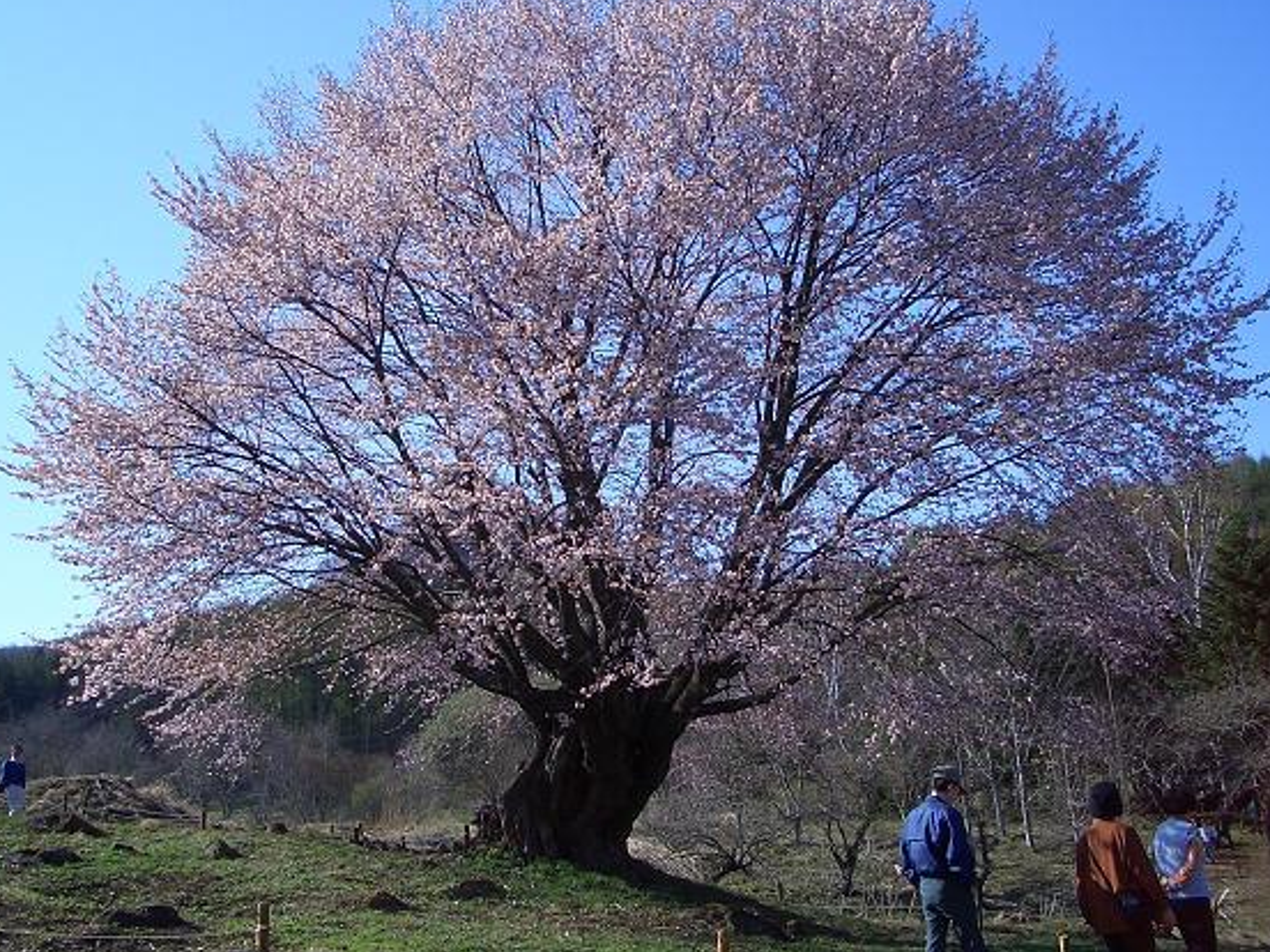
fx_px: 1431
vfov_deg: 36.8
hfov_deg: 47.9
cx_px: 641
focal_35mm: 39
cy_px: 493
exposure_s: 1/500
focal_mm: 5.8
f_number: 4.3
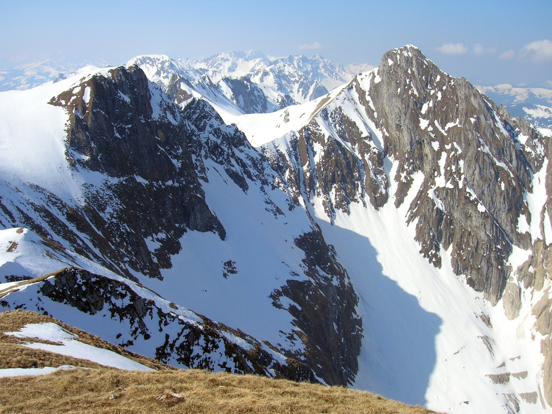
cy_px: 207
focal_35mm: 34
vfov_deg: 41.8
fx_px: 542
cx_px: 276
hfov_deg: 54.0
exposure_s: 1/490
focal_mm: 5.7
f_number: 4.9
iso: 50
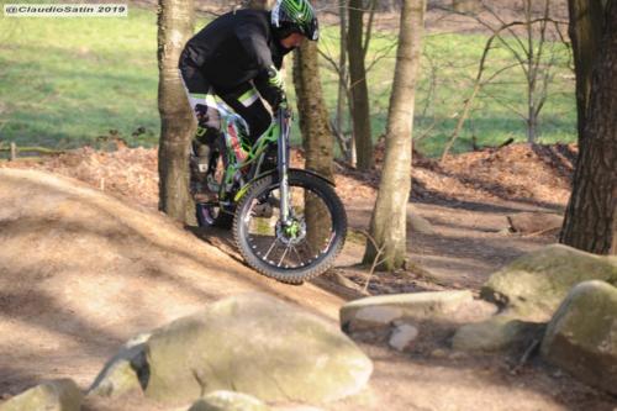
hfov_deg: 10.3
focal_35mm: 200
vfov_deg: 6.9
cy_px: 206
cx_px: 308
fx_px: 3426
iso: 250
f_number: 6.3
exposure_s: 1/160
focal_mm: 200
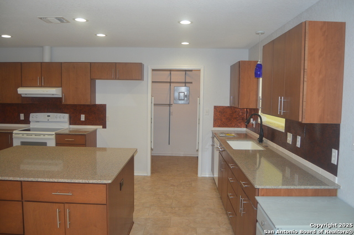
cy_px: 118
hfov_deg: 67.4
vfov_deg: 47.9
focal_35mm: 27
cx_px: 177
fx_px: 265
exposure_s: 1/60
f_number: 4
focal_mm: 18
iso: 400
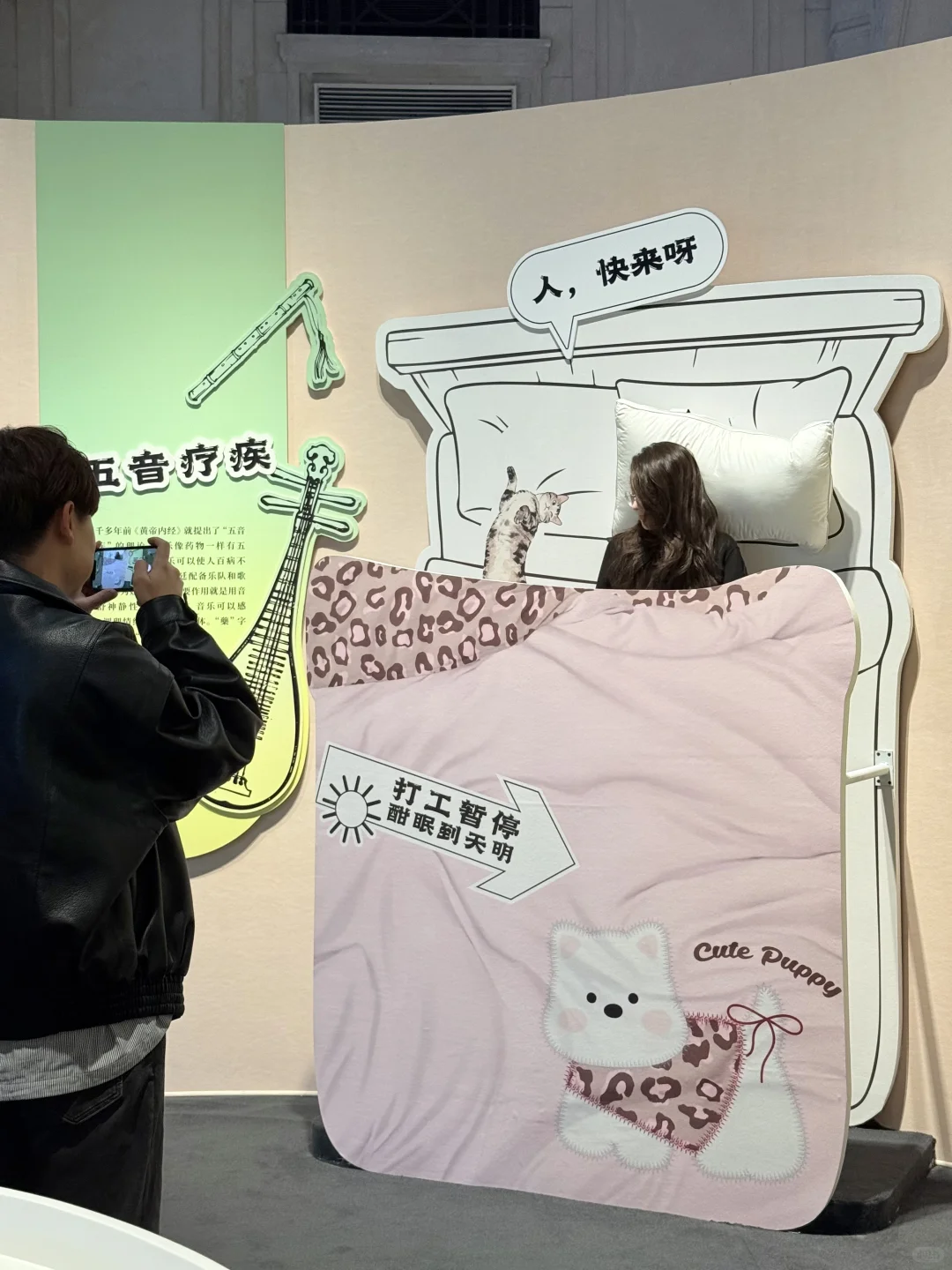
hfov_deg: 30.3
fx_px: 1760
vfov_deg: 39.7
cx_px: 476
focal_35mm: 48
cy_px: 635
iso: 125
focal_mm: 6.76
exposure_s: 1/60
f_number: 1.78
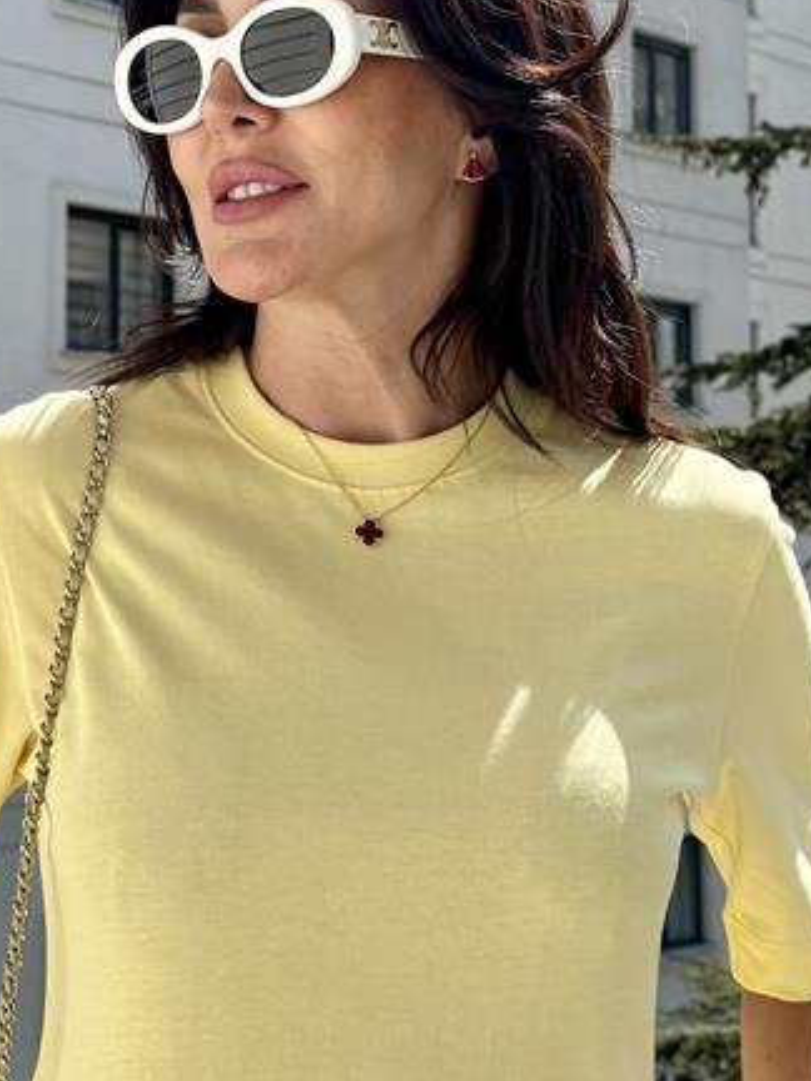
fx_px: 2249
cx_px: 258
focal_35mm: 72
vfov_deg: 27.0
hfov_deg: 20.4
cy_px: 425
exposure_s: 1/3247
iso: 80
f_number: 1.78
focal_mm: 6.76
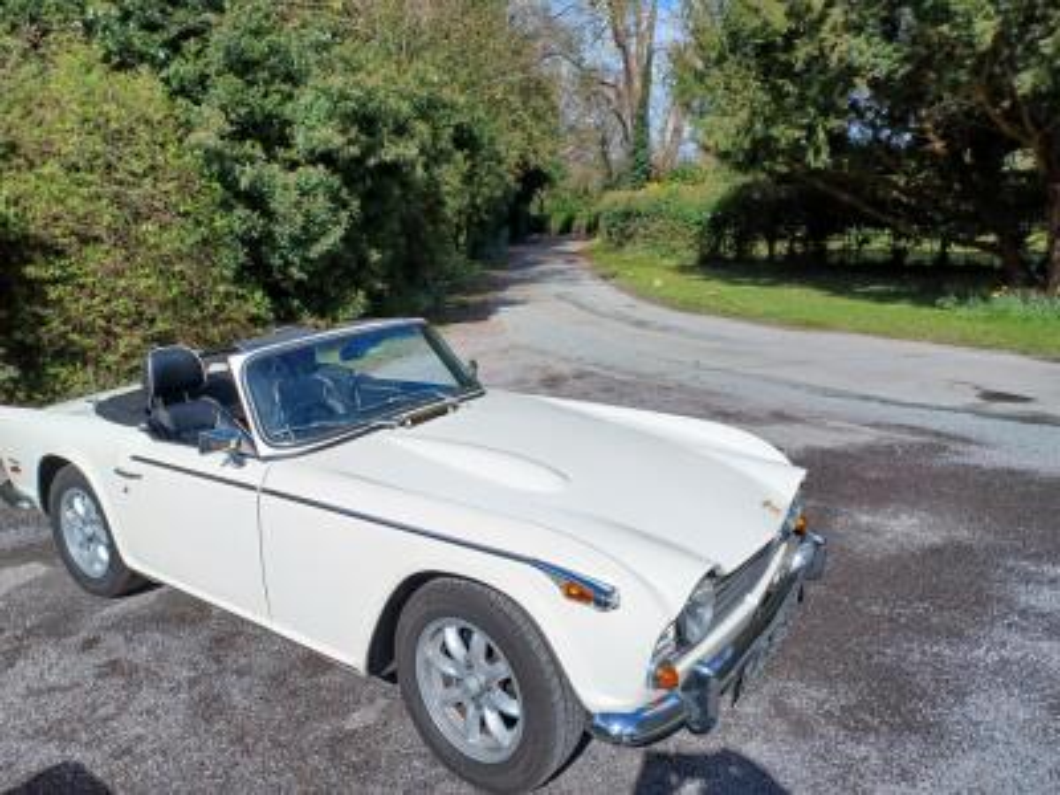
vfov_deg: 54.9
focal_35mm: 25
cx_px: 530
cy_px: 398
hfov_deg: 69.4
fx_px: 766
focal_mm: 4.6
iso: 32
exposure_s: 1/746
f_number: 1.8
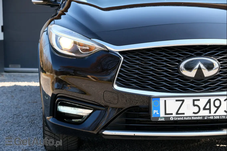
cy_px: 76
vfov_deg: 16.4
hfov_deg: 24.5
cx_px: 114
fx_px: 523
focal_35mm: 83
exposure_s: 1/180
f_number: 5.6
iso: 320
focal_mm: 55
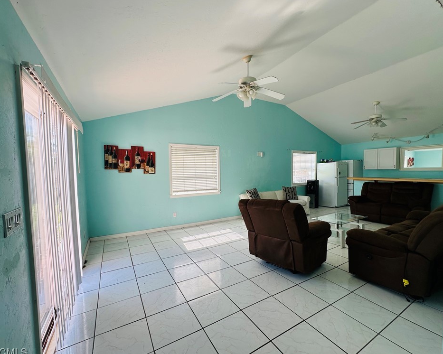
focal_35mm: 15
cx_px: 225
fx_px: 197
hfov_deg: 96.8
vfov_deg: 84.0
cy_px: 181
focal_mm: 2.22
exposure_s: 1/111
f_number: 2.2
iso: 40
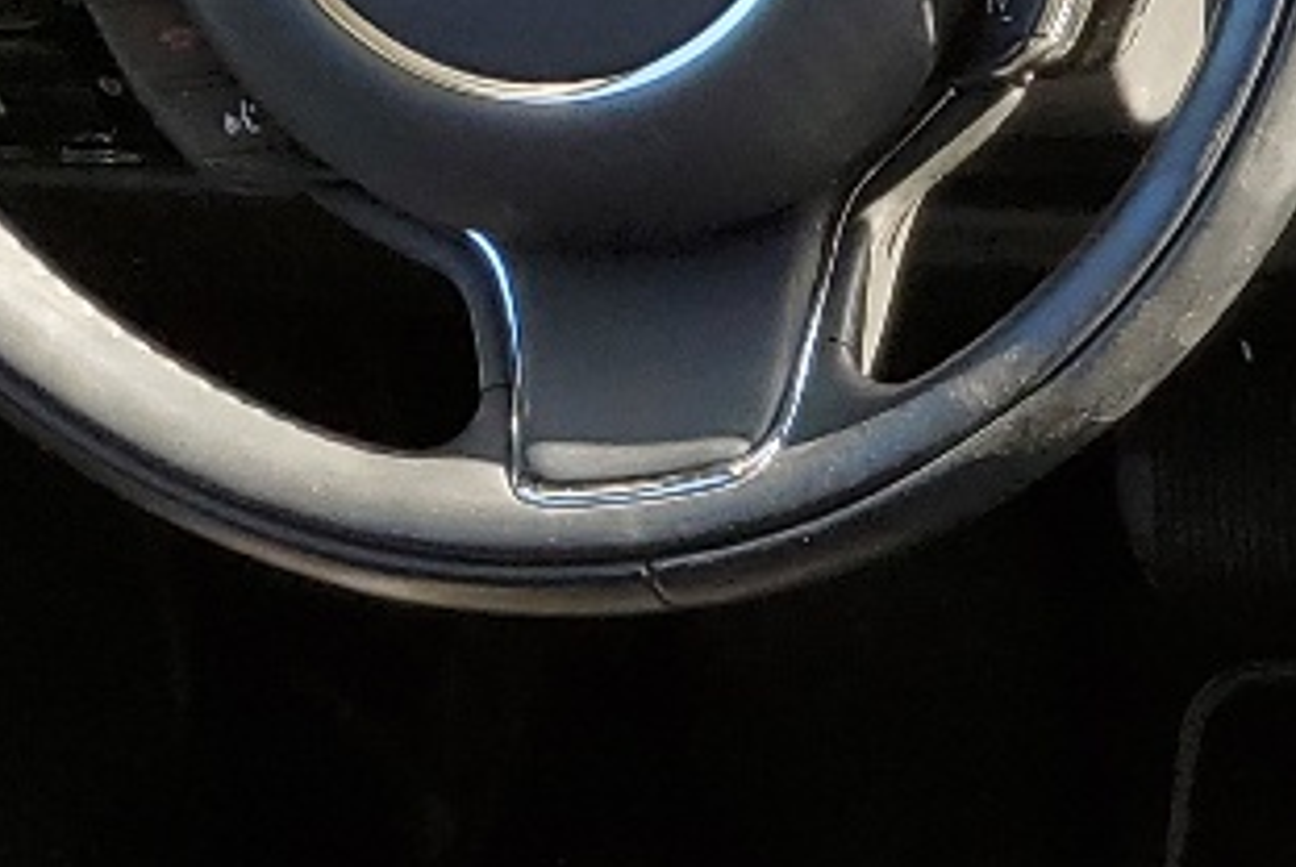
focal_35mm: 139
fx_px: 5009
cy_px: 1121
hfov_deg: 13.4
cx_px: 2238
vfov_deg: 9.7
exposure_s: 1/222
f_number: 1.5
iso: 50
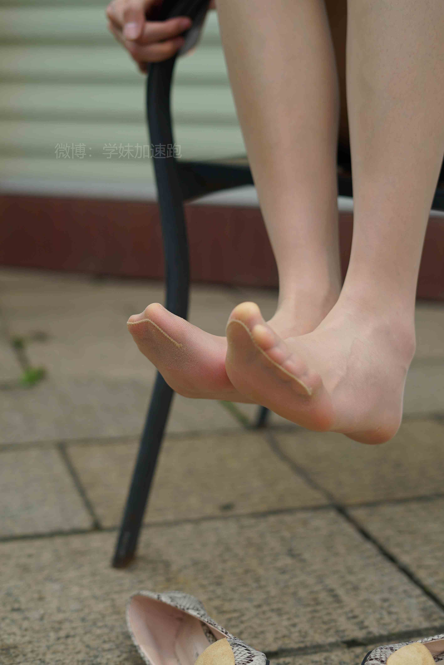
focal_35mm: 50
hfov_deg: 27.0
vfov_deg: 39.6
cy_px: 332
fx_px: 924
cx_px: 222
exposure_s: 1/640
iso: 100
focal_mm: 50
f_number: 2.8
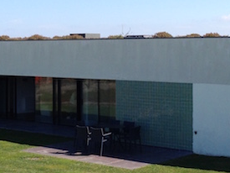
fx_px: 638
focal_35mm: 96
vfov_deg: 15.4
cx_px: 112
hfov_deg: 20.4
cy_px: 55
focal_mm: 4.12
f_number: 2.4
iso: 50
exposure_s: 1/1323
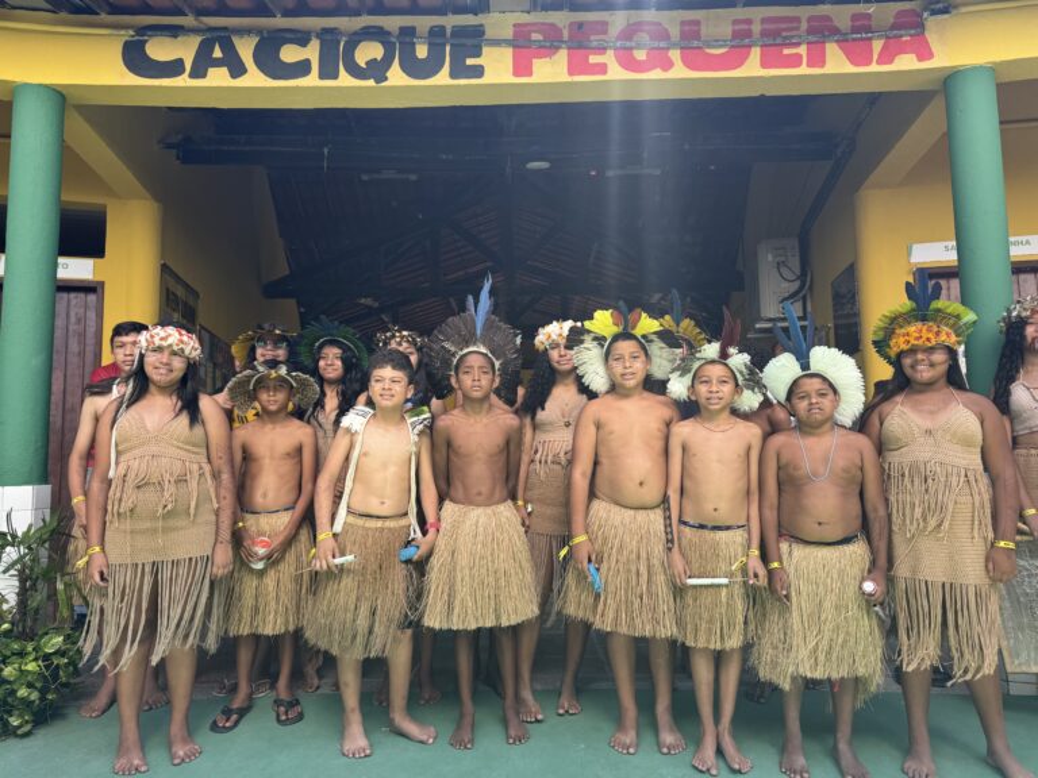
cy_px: 389
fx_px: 720
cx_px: 519
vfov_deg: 56.8
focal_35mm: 24
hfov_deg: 71.6
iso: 80
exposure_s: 1/685
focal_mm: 6.76
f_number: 1.78
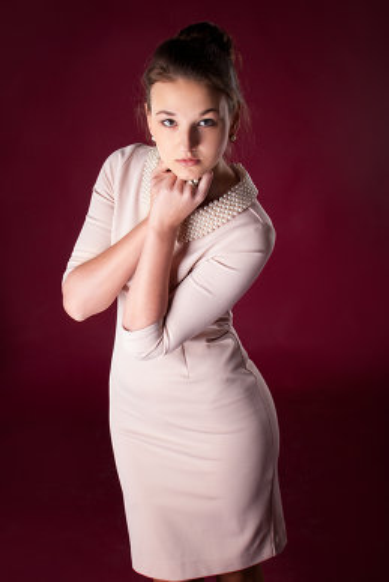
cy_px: 291
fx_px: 849
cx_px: 194
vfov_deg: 37.8
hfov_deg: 25.8
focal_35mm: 52
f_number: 7.1
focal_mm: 35
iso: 200
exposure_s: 1/125
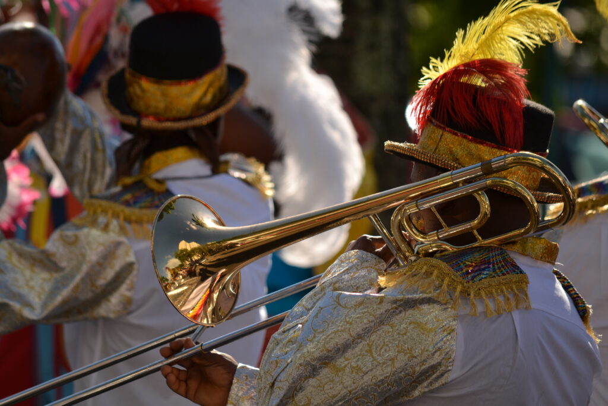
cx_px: 304
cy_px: 203
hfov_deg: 5.1
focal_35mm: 405
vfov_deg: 3.4
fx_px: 6840
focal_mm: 270
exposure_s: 1/500
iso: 100
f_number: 5.6
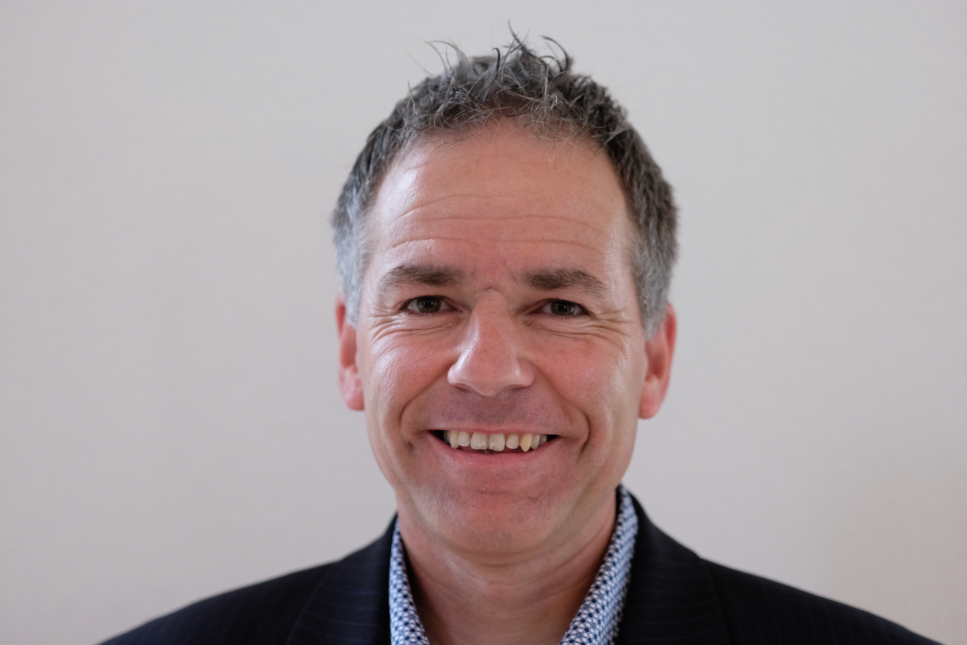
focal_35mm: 135
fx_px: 3626
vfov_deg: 10.2
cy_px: 322
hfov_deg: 15.2
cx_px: 484
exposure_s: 1/125
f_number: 2
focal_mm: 90
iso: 2000
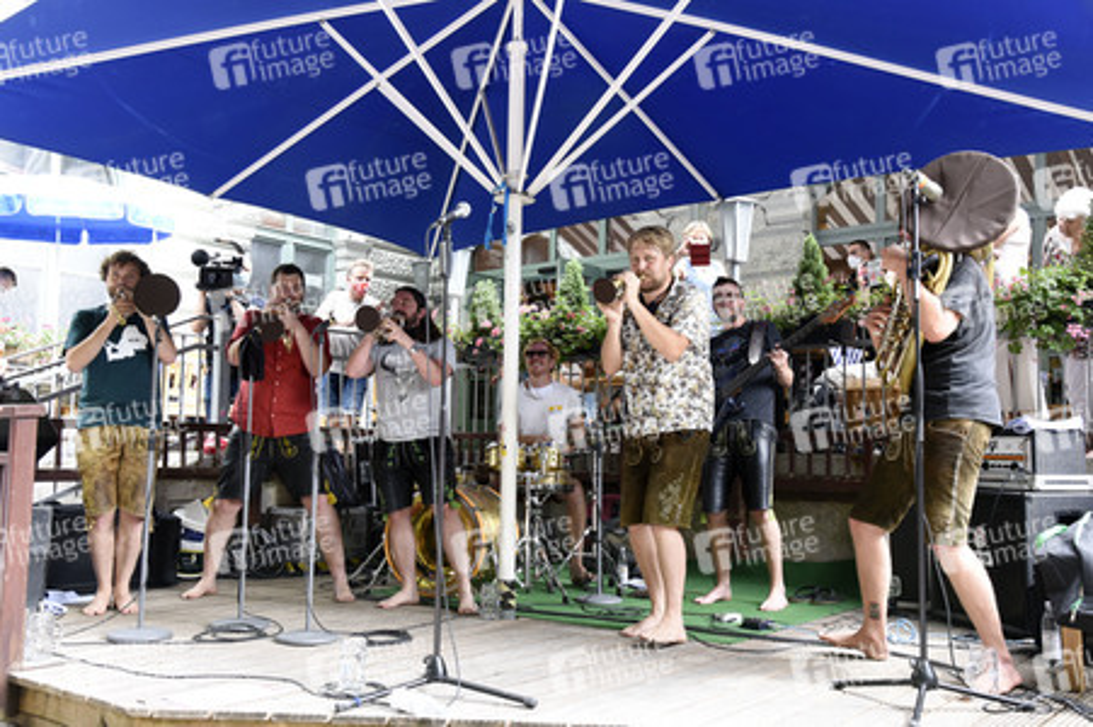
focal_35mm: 34
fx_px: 1031
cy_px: 364
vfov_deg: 38.8
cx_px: 546
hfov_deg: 55.8
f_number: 6.3
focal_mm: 34
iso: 1000
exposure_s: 1/80
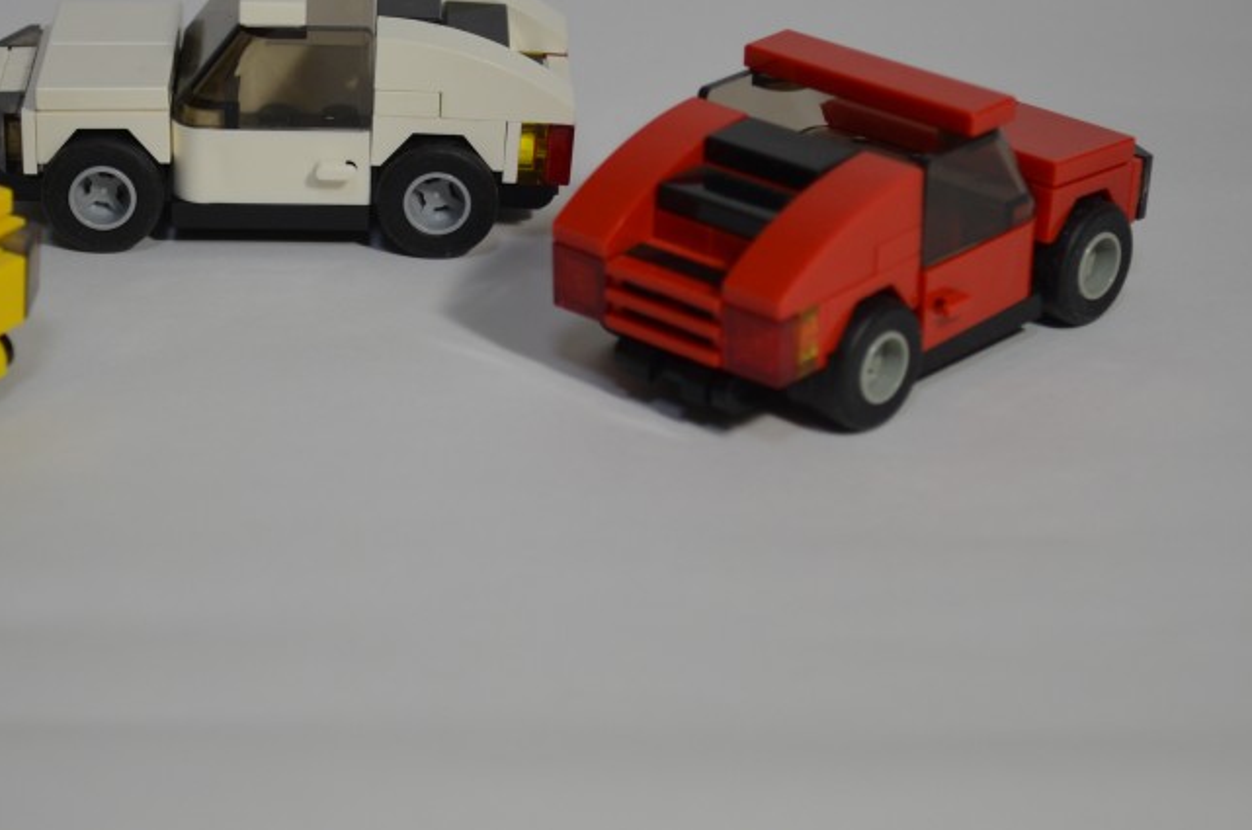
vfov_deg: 12.6
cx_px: 303
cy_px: 178
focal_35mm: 108
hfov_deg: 18.9
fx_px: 3742
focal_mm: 45
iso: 400
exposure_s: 1/60
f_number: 5.6
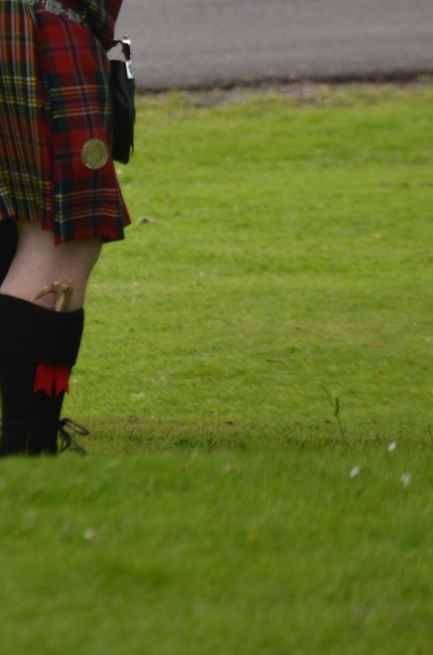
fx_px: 14138
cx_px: 48
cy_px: -49
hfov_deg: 1.8
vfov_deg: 2.6
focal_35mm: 780
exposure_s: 1/1000
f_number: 5.6
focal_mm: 200
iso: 400
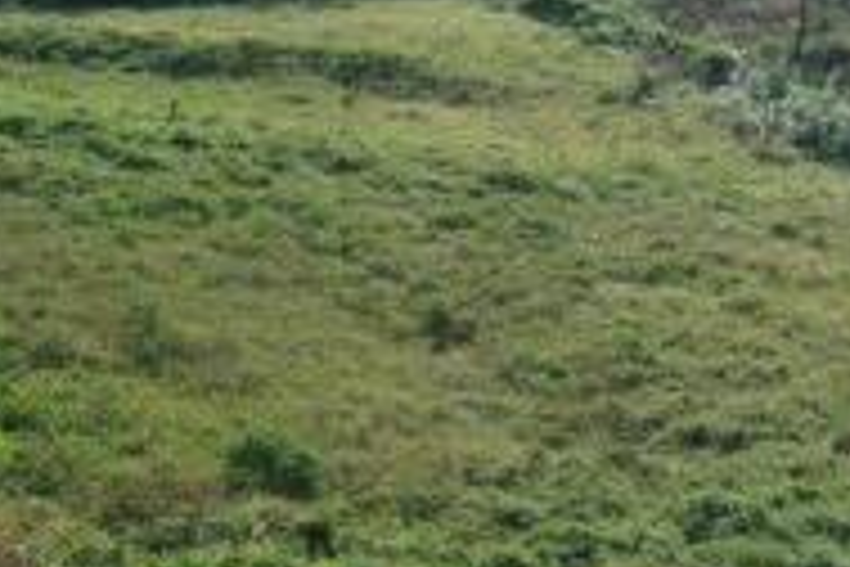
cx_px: 1034
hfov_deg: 19.5
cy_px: 335
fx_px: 2314
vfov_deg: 14.0
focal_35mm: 98
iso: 100
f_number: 13
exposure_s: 1/160
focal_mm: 26
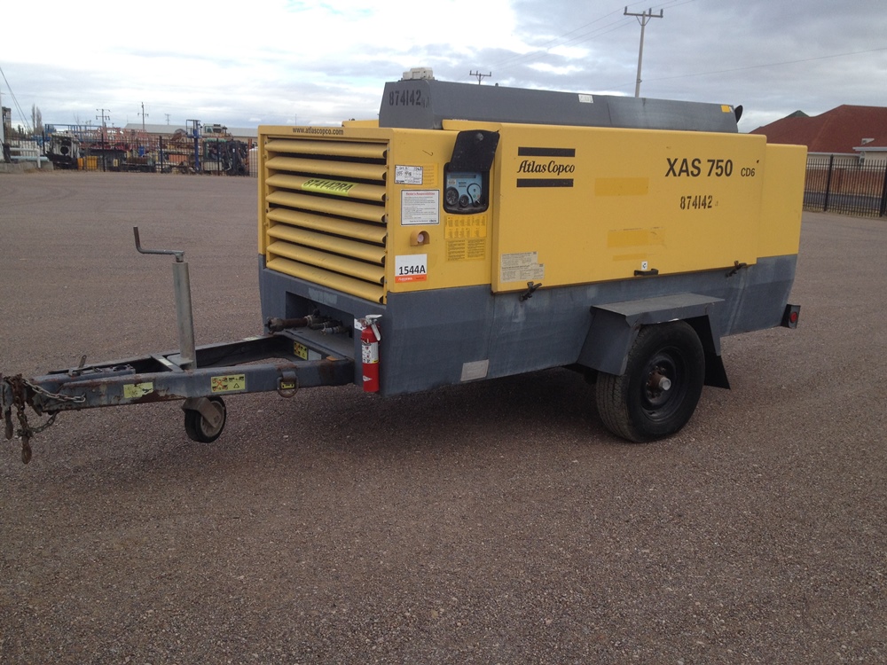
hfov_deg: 52.6
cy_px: 332
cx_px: 444
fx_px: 897
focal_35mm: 35
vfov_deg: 40.7
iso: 50
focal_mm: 4.28
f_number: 2.4
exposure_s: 1/635
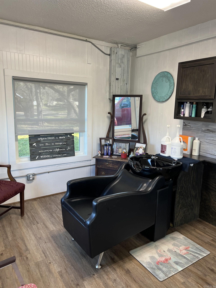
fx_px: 216
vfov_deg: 67.3
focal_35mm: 26
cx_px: 108
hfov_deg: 53.1
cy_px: 144
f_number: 1.5
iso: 100
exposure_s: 1/120
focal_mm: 5.7
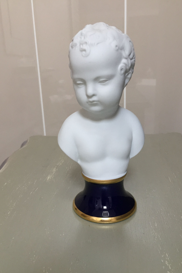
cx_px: 94
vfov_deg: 60.3
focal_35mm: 31
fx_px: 235
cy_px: 140
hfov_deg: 42.3
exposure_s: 1/33
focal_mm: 4.15
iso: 125
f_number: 2.2
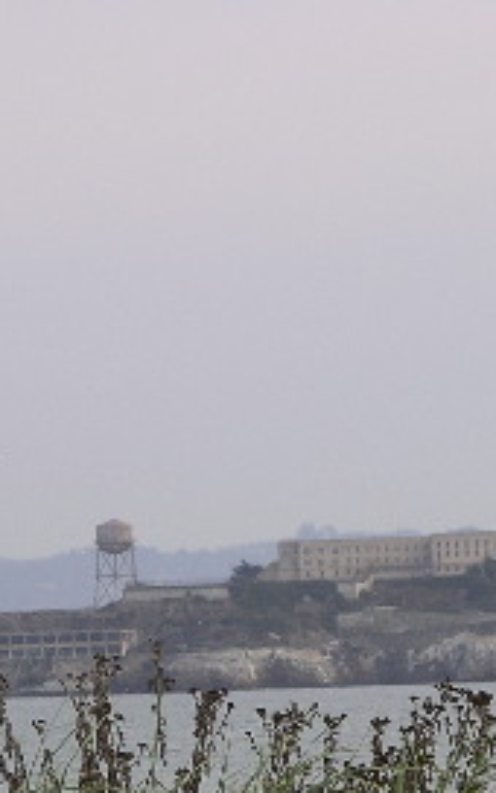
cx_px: 455
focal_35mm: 467
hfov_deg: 2.8
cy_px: 630
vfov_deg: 4.5
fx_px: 10100
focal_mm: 39
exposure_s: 1/434
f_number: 4.6
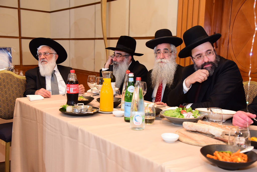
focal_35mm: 44
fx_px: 314
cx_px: 128
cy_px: 86
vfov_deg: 30.5
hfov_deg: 44.5
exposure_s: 1/100
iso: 2000
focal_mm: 44
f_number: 5
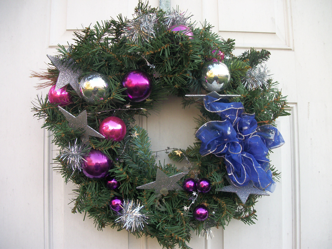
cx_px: 166
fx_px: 307
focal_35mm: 32
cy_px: 124
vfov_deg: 44.2
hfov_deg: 56.8
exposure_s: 1/100
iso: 80
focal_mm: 5.7
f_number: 2.9
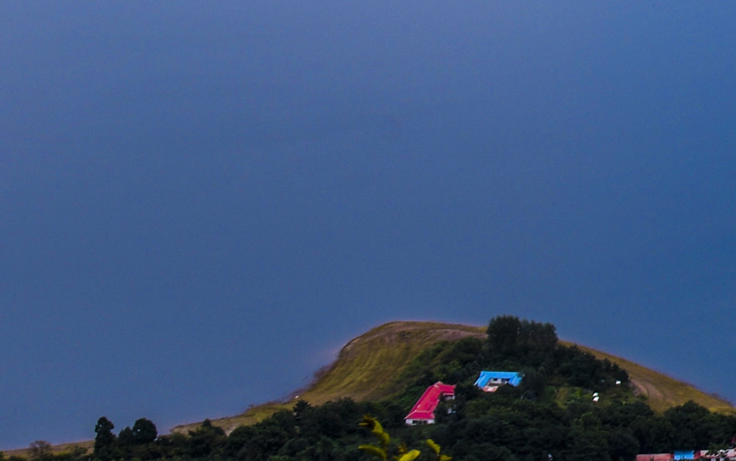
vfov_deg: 6.3
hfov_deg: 9.7
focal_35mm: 204
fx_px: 4093
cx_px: 1356
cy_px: -417
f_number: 10
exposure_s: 1/60
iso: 125
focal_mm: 40
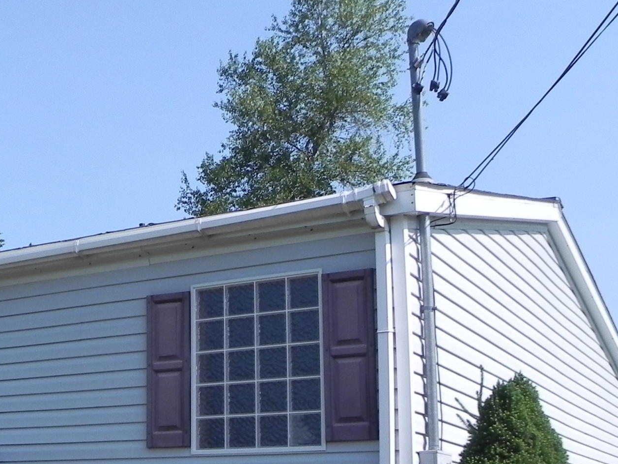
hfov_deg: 28.3
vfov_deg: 22.6
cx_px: -68
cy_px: 481
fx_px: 1107
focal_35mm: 62
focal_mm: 4.6
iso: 160
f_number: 3.5
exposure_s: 1/1600
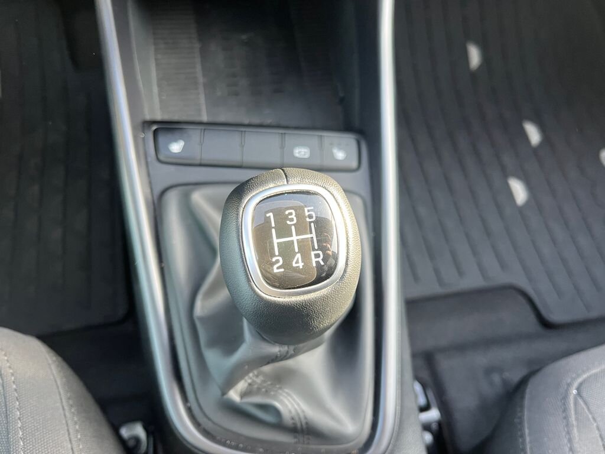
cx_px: 302
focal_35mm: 26
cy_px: 227
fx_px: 454
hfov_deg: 67.3
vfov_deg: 53.1
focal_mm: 5.1
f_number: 1.6
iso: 125
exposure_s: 1/89
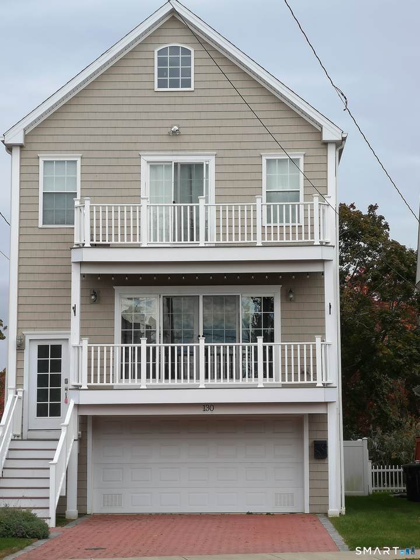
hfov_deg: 18.2
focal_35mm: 81
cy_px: 280
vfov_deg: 24.1
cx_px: 210
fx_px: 1310
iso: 50
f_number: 2.4
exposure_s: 1/676
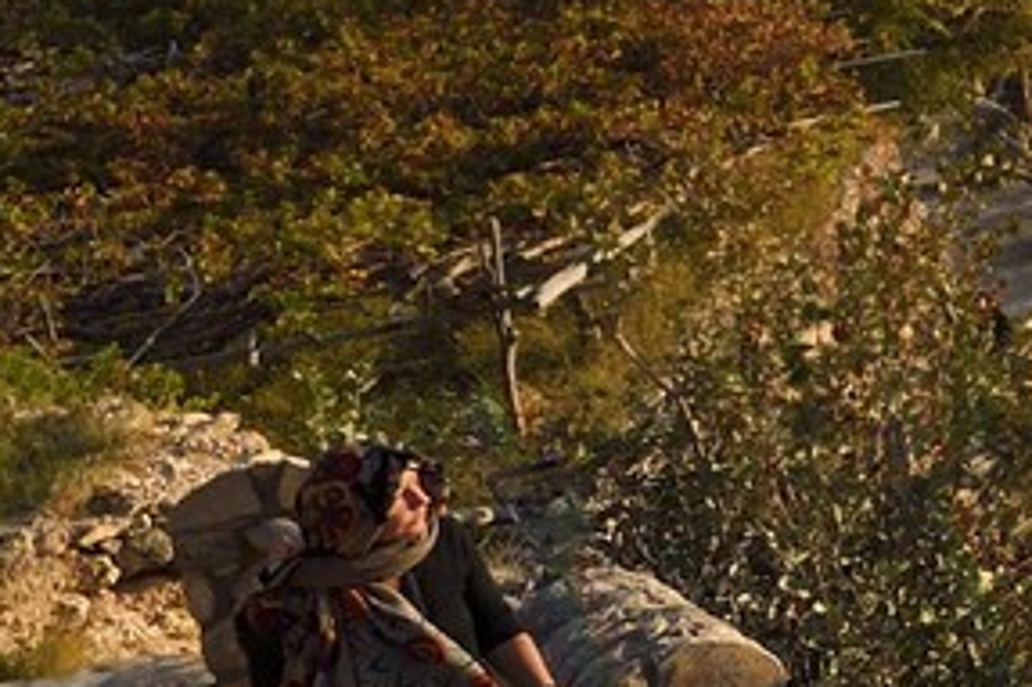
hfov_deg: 13.7
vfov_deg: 16.7
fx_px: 2235
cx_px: 2690
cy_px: -146
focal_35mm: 78
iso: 200
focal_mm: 14
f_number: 10
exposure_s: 1/200
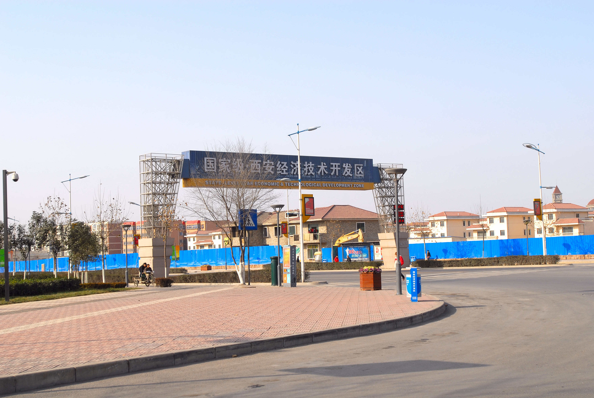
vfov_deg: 25.8
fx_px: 867
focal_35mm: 52
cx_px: 297
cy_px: 199
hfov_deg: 37.8
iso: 100
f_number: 8
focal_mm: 35
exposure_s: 1/250
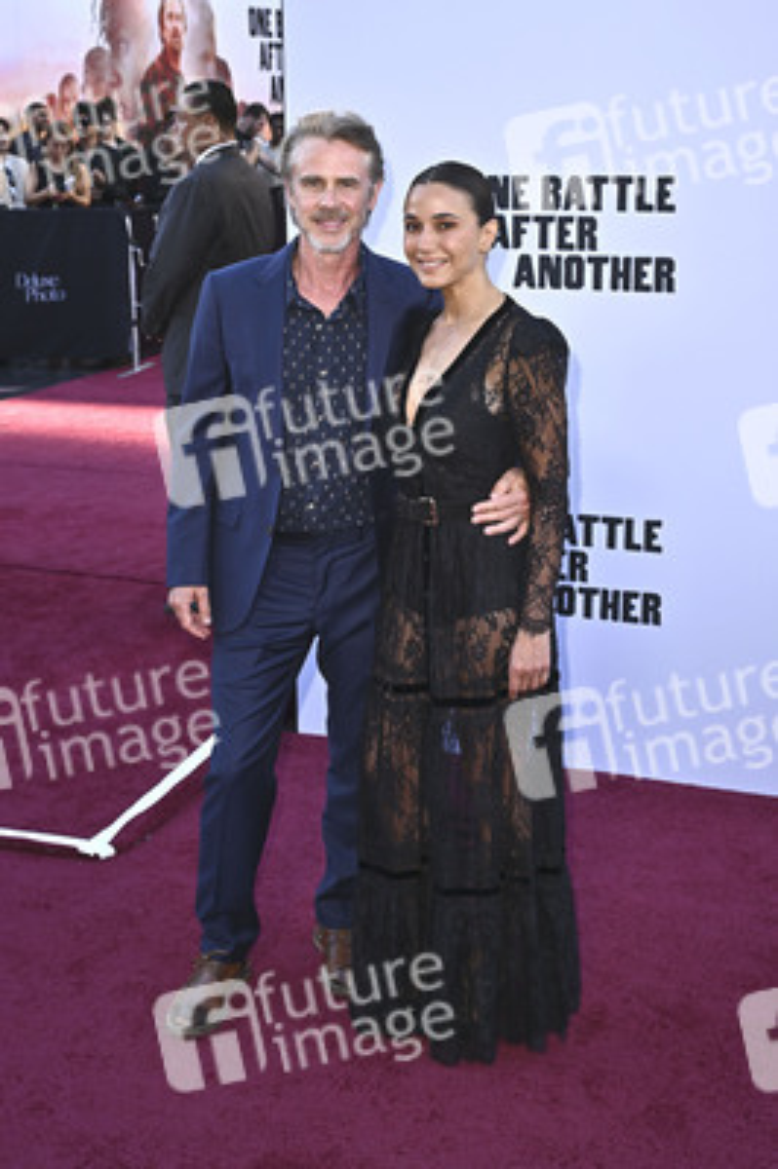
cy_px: 584
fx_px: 1396
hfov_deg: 31.1
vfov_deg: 45.5
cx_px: 389
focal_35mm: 43
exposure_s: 1/320
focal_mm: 43
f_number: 5.6
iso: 500
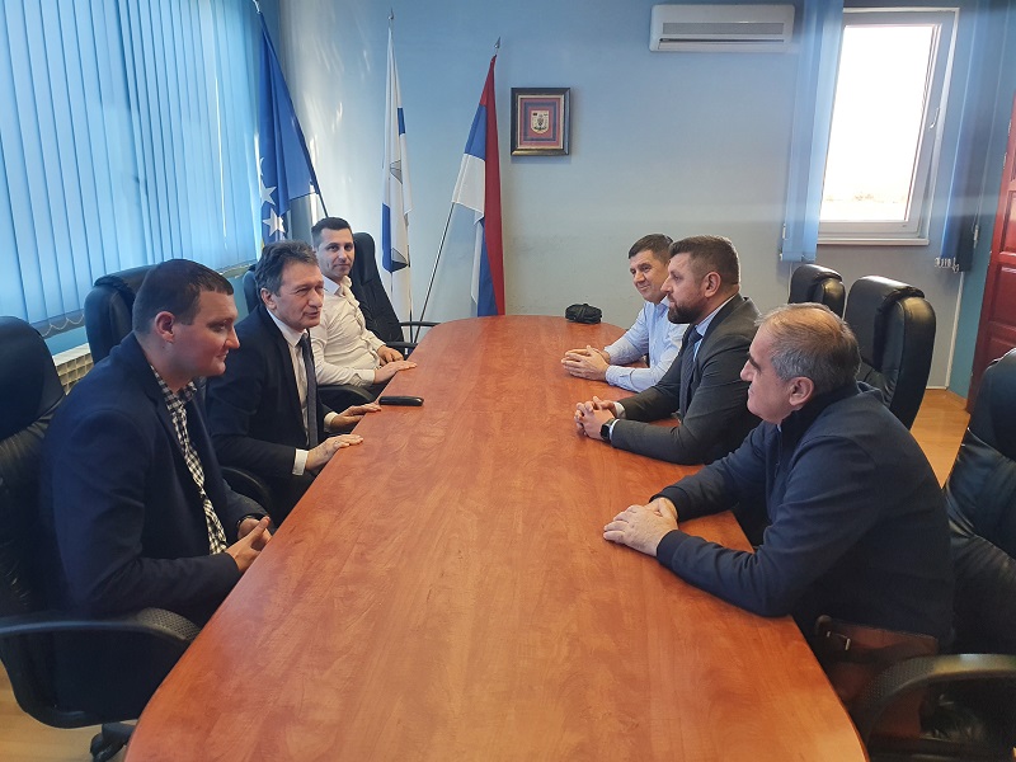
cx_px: 508
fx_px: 763
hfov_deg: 67.3
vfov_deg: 53.1
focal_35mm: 26
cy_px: 381
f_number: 2.4
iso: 200
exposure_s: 1/100
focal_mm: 4.32
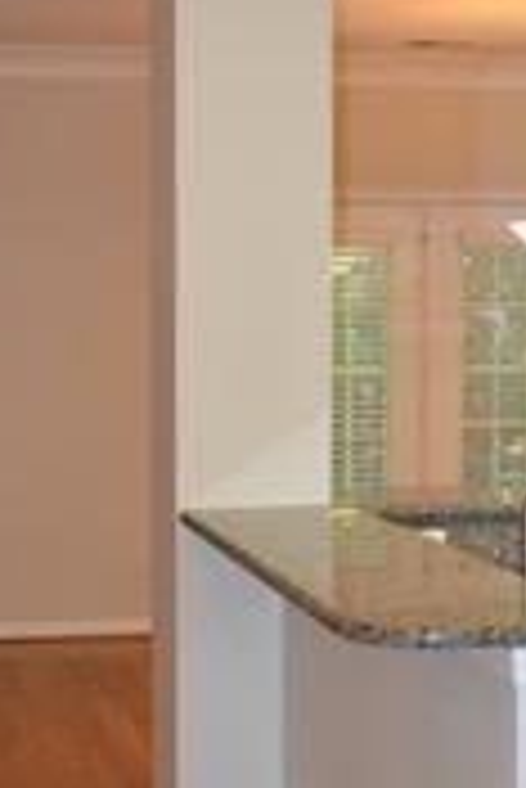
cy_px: 401
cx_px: 171
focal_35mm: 74
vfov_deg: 27.3
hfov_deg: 18.4
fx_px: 1619
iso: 1250
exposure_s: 1/60
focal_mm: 18
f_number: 3.5
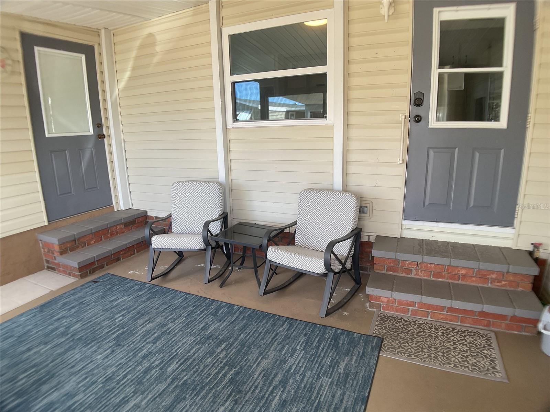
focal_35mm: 29
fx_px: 461
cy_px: 206
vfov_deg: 48.2
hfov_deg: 61.7
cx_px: 275
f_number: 1.8
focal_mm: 3
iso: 40
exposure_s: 1/120
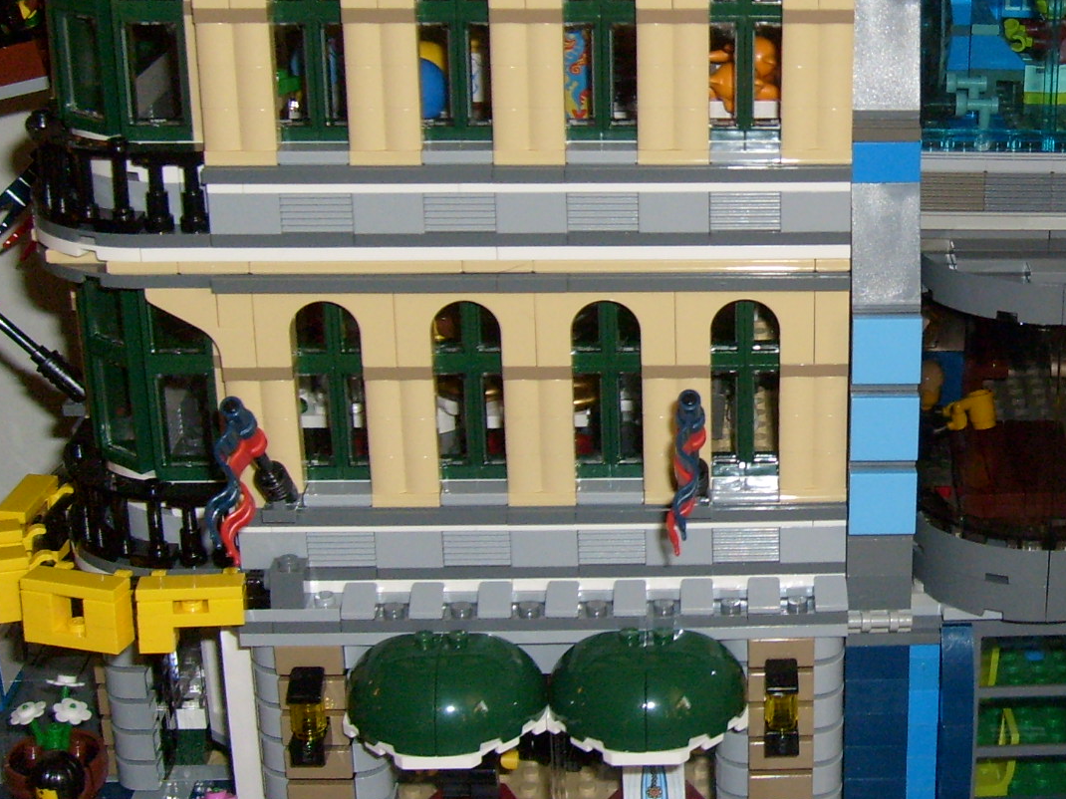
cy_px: 237
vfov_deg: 21.8
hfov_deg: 27.8
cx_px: 981
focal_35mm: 67
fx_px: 2063
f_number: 2.8
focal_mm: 5.8
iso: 100
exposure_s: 1/45
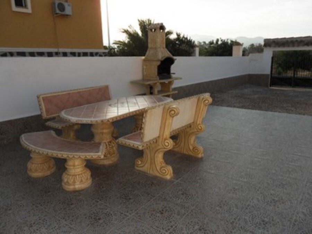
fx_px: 243
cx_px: 156
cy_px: 117
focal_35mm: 27
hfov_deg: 65.3
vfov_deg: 51.4
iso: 80
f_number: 3.5
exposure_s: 1/750
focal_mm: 4.9
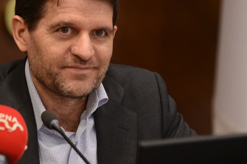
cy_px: 62
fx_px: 3135
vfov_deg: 3.0
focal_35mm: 457
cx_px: 82
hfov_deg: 4.5
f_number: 3.5
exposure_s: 1/125
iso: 1000
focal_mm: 200
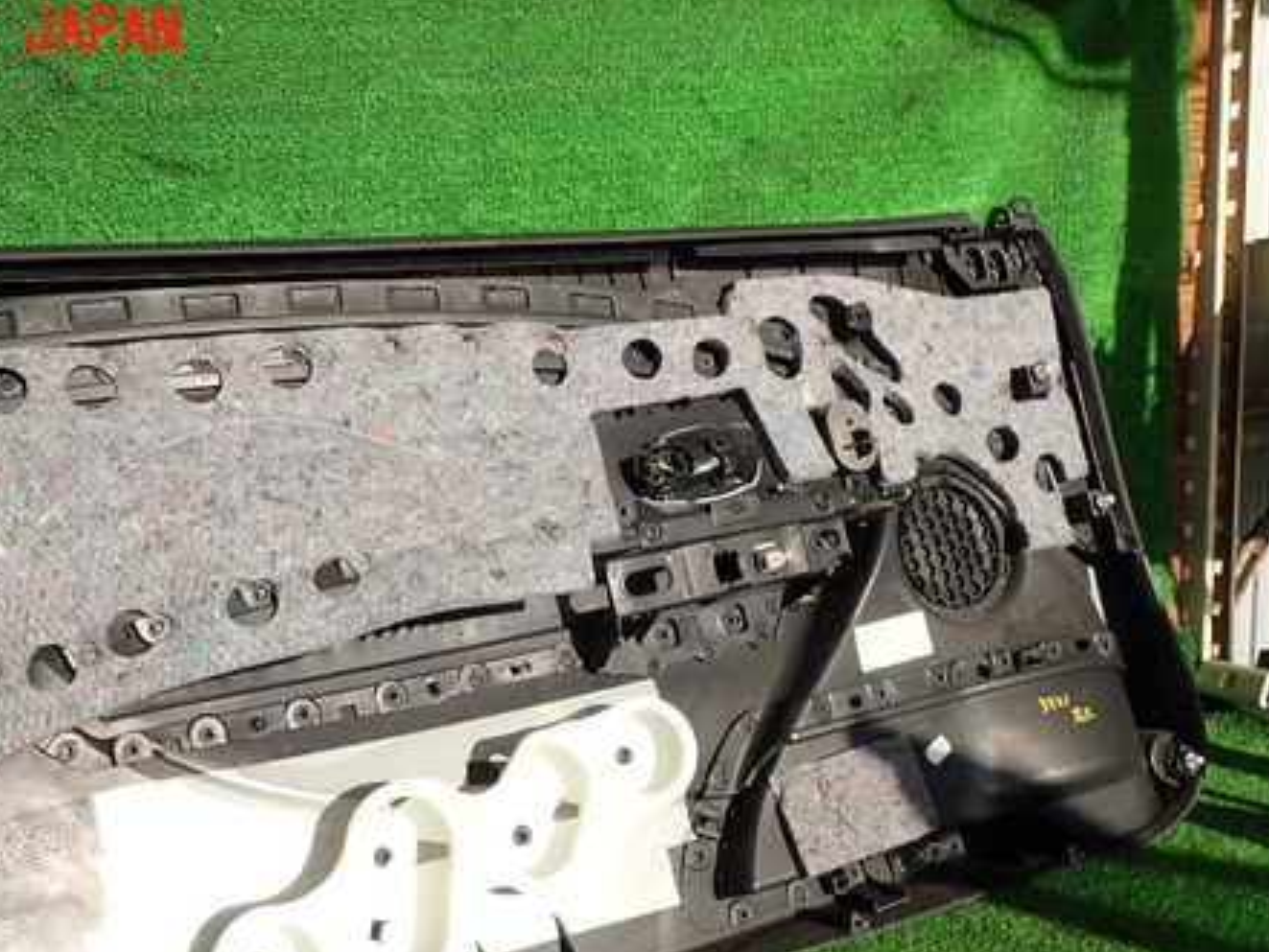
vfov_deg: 41.2
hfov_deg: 53.6
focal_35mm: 34
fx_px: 1247
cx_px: 521
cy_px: 644
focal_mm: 4.5
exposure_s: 1/1000
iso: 100
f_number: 2.8
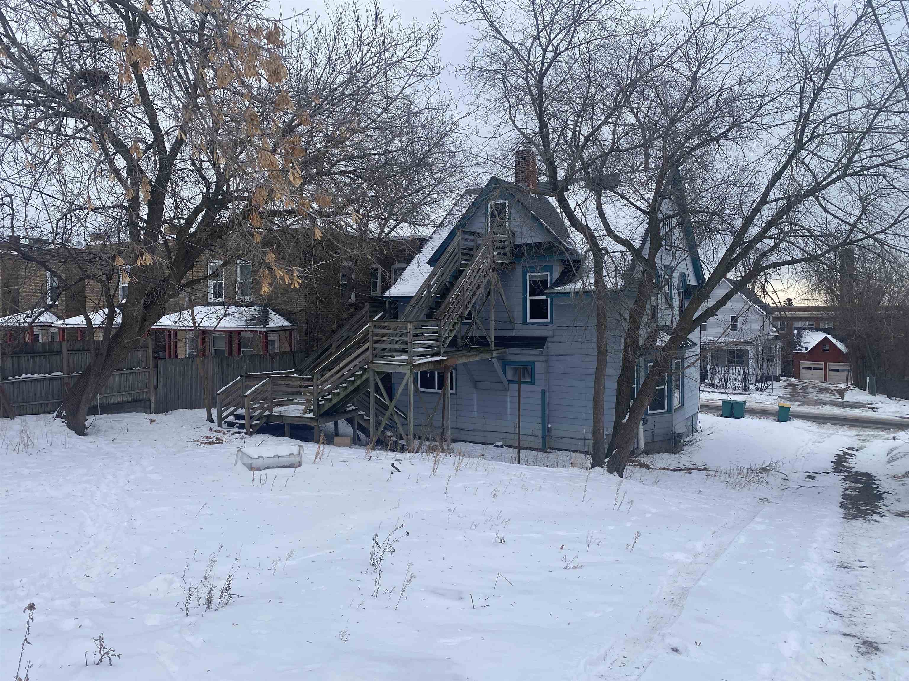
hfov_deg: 67.3
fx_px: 683
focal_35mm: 26
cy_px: 340
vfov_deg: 53.1
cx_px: 454
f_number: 1.8
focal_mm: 4.25
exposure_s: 1/1043
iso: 32
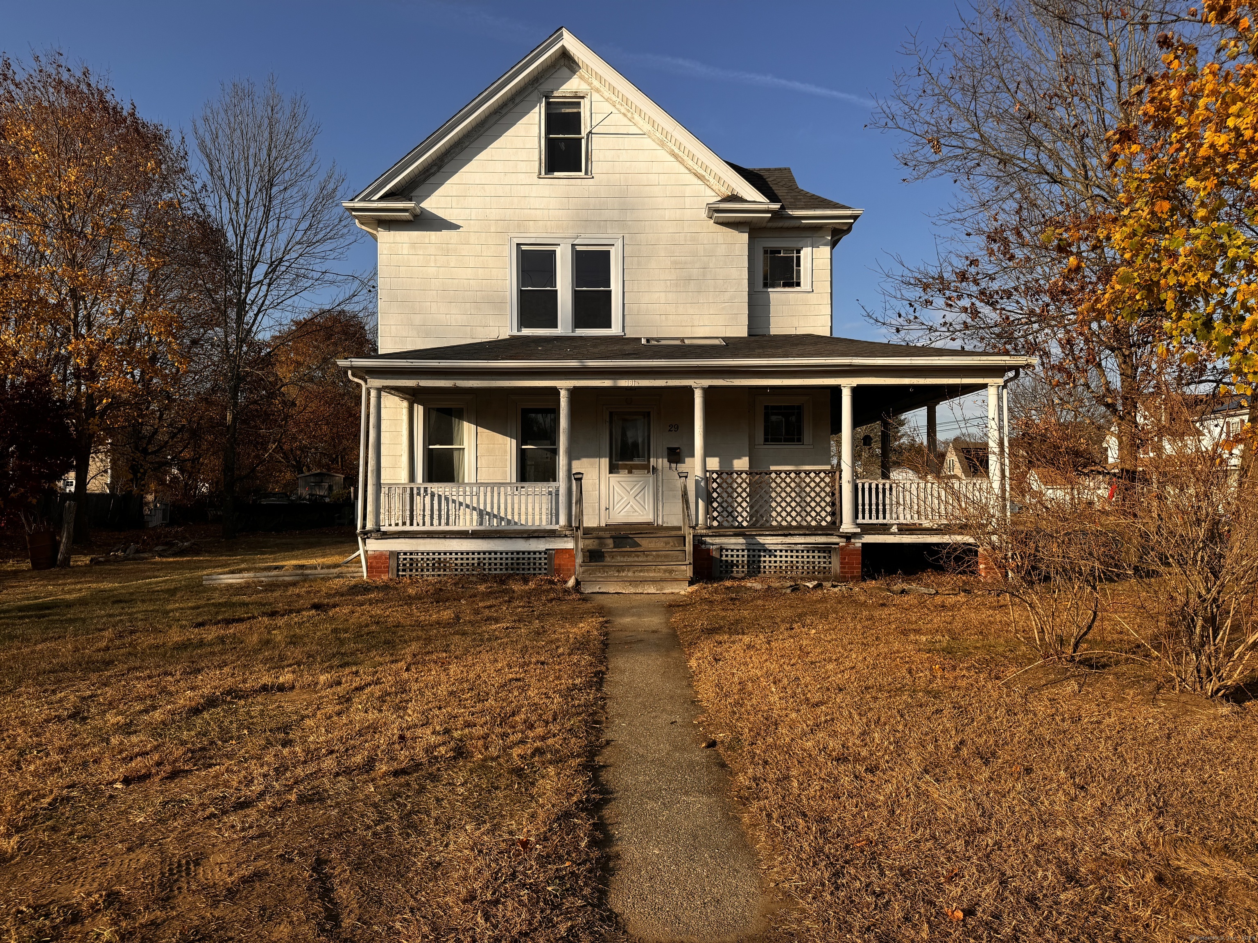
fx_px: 872
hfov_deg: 71.6
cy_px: 472
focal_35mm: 24
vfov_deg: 56.8
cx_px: 629
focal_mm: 6.76
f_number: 1.78
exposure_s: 1/3413
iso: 80
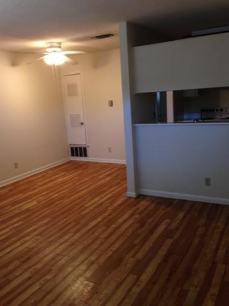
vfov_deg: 55.4
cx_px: 114
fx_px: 291
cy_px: 153
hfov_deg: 42.9
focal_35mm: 33
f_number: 2.4
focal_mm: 4.12
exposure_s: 1/20
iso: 100
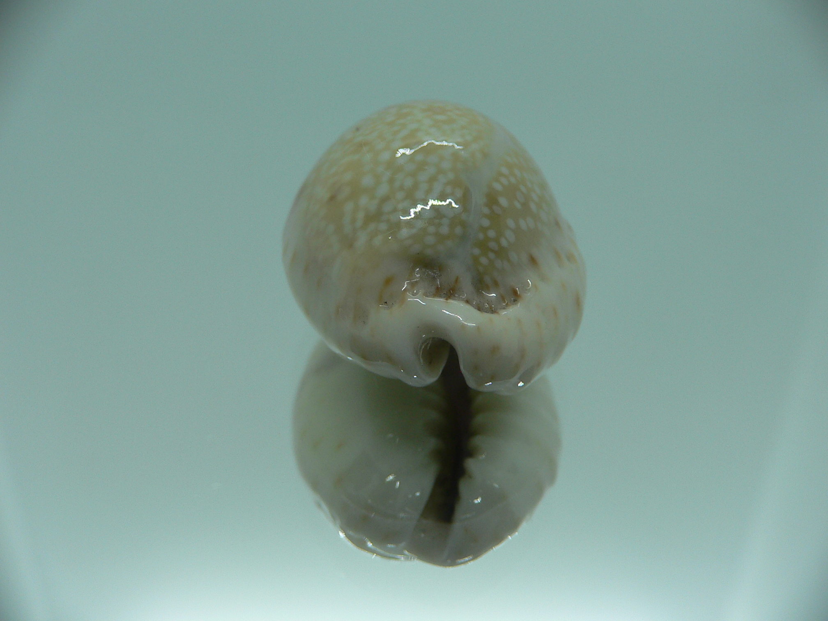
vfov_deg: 40.7
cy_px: 310
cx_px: 414
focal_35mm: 35
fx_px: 837
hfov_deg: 52.6
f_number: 2.8
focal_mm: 4.6
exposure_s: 1/80
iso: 80
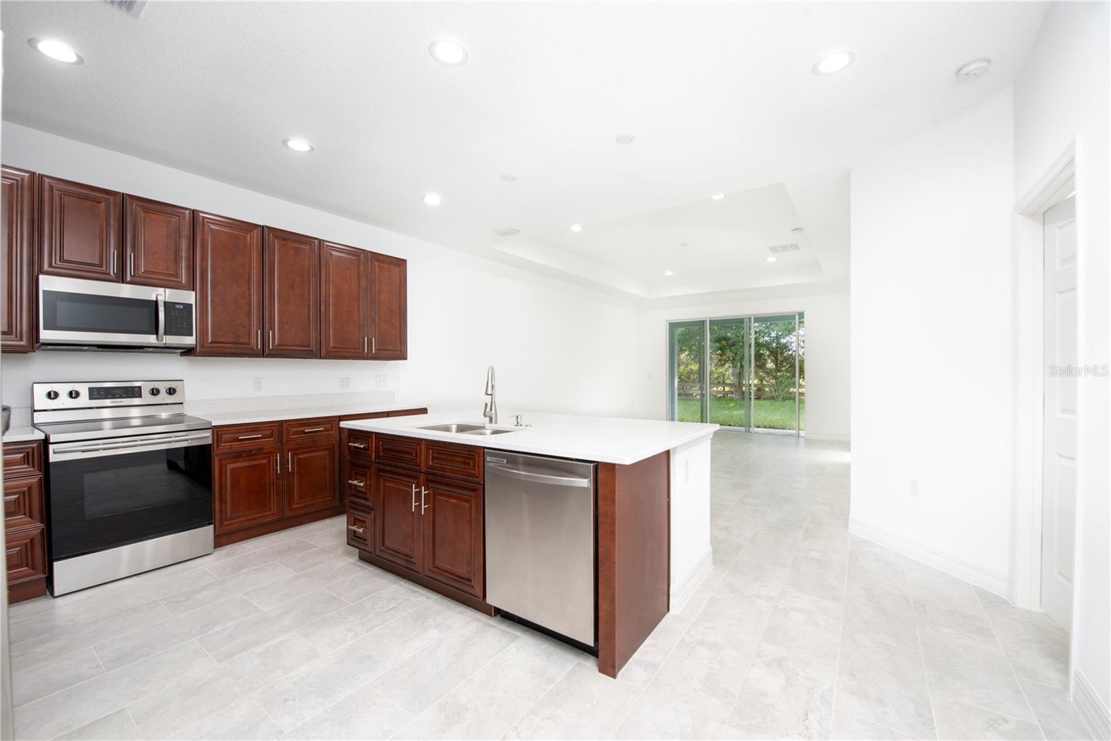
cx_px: 556
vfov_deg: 81.2
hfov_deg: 104.2
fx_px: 432
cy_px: 370
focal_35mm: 14
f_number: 10
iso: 500
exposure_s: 1/100
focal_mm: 14
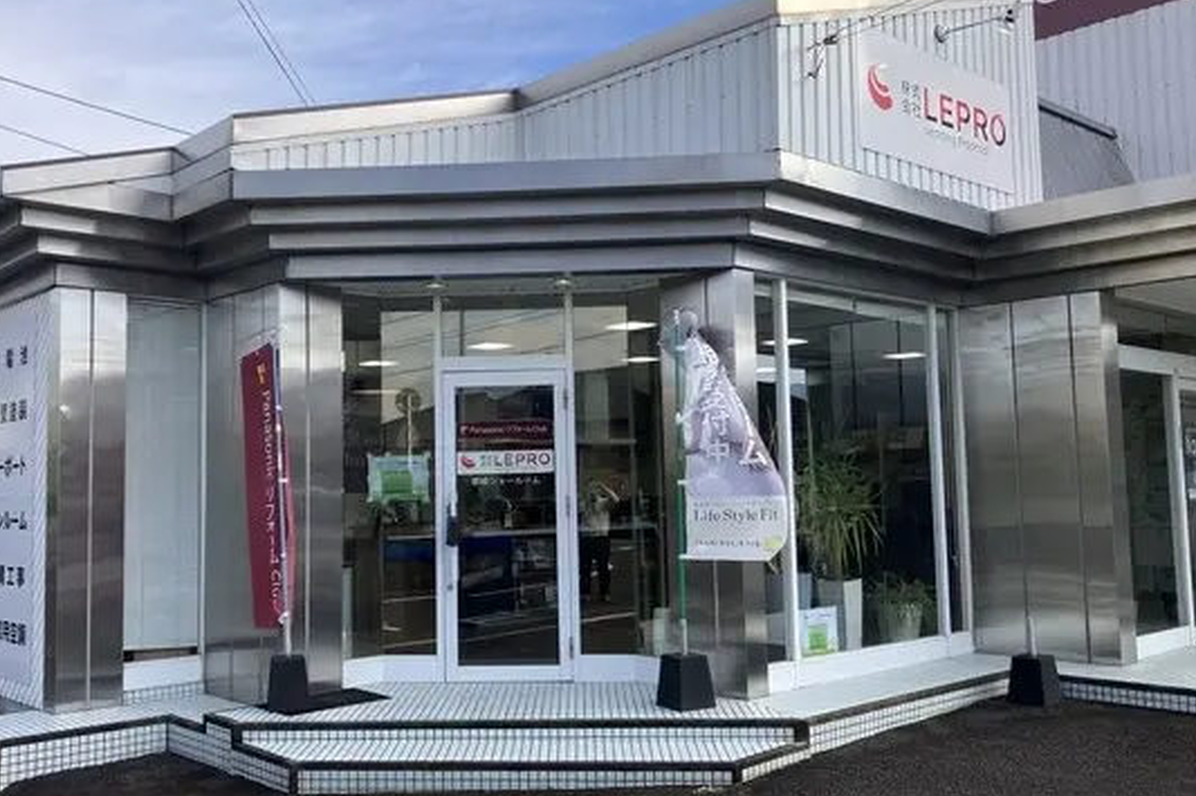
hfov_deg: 54.2
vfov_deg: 37.8
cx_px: 503
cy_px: 404
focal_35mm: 35
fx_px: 1162
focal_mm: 3.99
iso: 32
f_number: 1.8
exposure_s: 1/1185
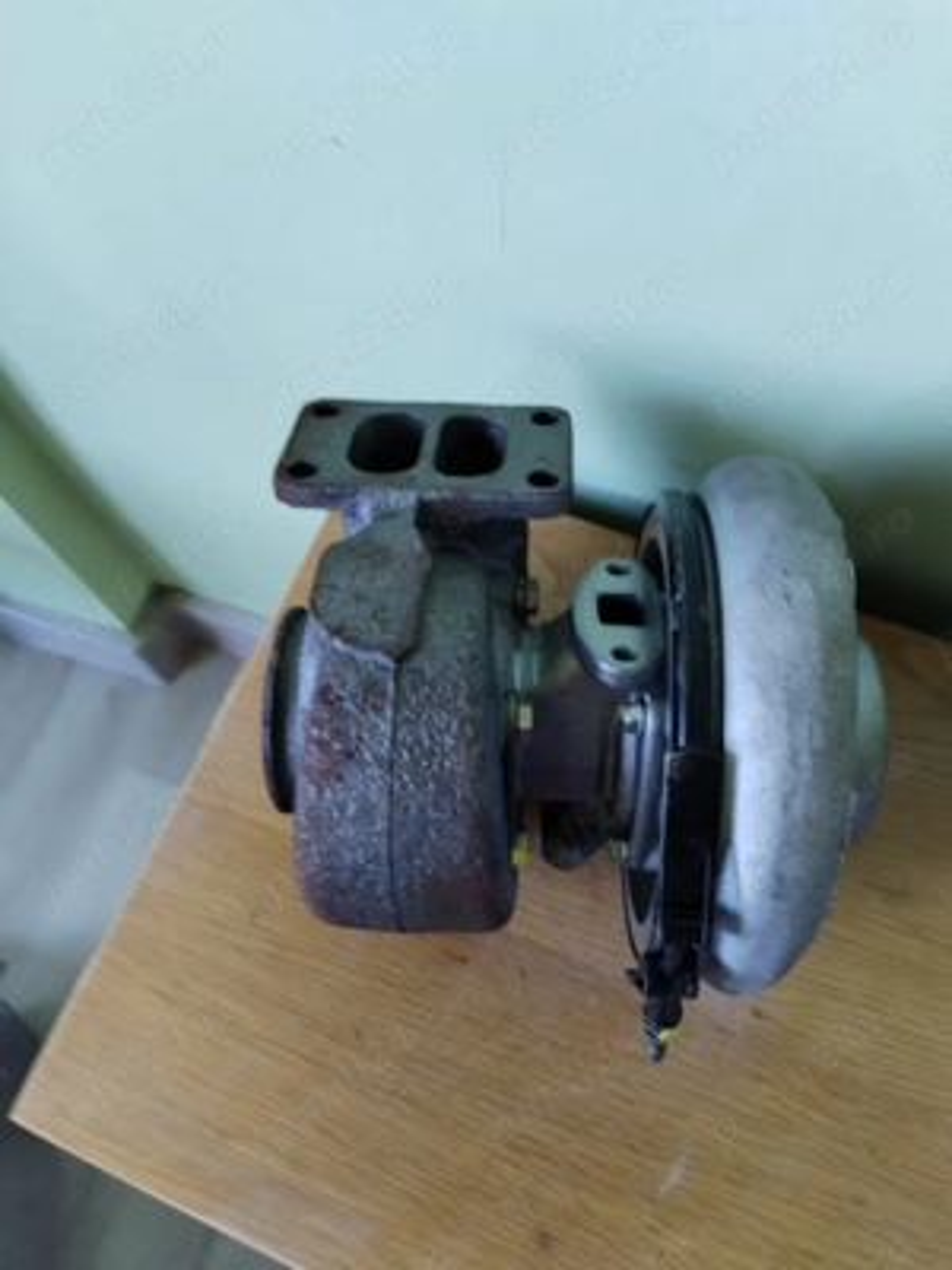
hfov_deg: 48.2
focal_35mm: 29
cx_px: 476
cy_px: 635
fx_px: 1063
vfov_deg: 61.7
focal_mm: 4.75
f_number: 1.8
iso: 459
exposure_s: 1/33.3
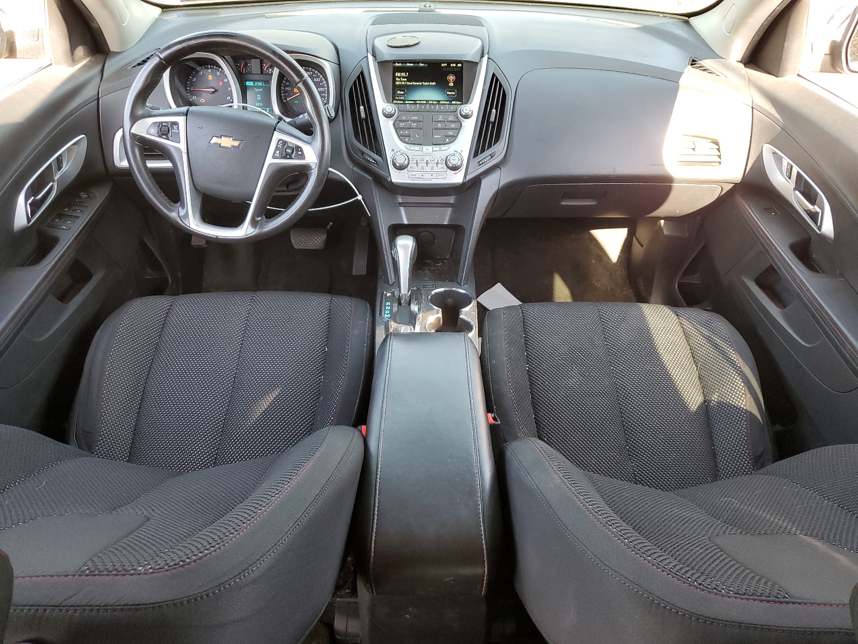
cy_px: 322
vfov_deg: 53.1
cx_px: 429
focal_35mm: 26
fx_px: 644
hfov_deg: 67.3
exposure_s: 1/120
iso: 81
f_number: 1.5
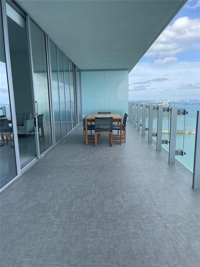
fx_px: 200
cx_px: 100
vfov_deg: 67.3
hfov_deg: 53.0
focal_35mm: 26
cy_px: 134
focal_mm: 5.1
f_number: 1.6
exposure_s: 1/2012
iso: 50
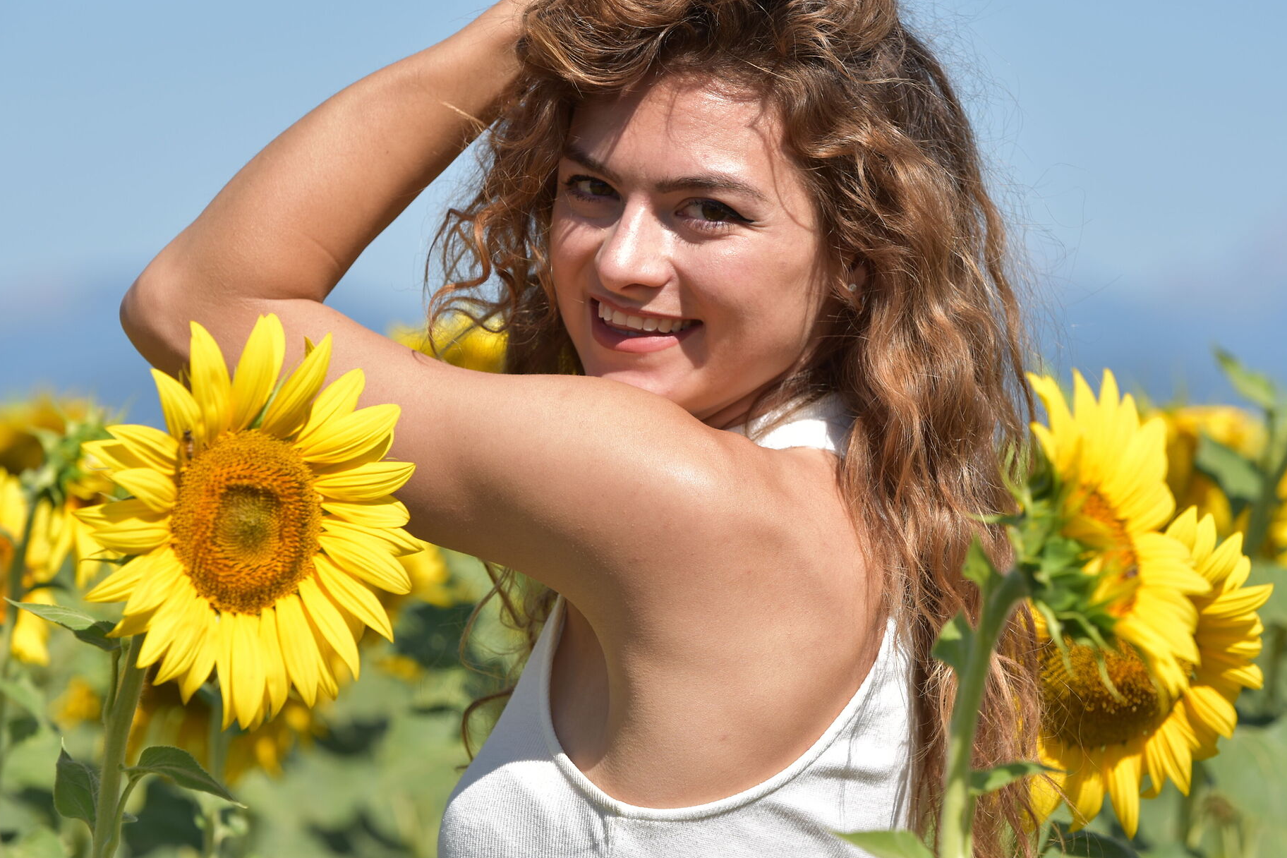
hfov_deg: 10.1
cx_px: 718
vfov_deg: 6.7
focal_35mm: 204
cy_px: 371
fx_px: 7292
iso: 100
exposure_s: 1/500
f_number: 5.6
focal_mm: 155
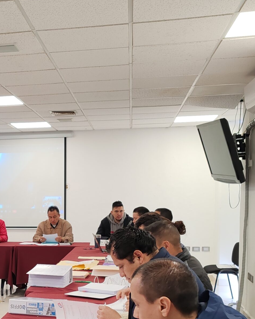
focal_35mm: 61
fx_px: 576
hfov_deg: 23.8
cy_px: 238
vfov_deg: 30.5
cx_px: -6
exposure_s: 1/100
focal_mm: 6.12
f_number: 1.9
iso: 640
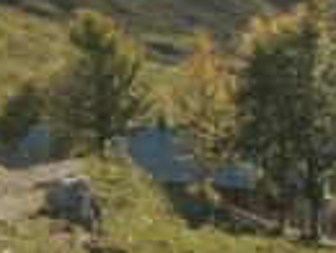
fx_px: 1673
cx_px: 132
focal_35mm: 172
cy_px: -28
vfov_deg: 8.6
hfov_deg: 11.5
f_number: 8
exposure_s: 1/80
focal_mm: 5.86
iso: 50
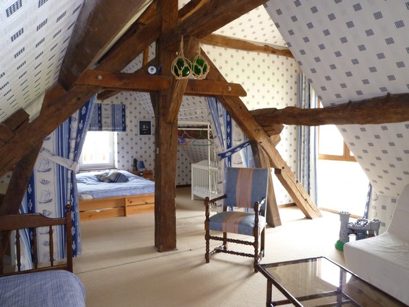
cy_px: 154
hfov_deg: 69.4
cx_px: 204
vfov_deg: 54.9
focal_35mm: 25
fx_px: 295
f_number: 2.8
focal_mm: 4.5
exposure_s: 1/30
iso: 200
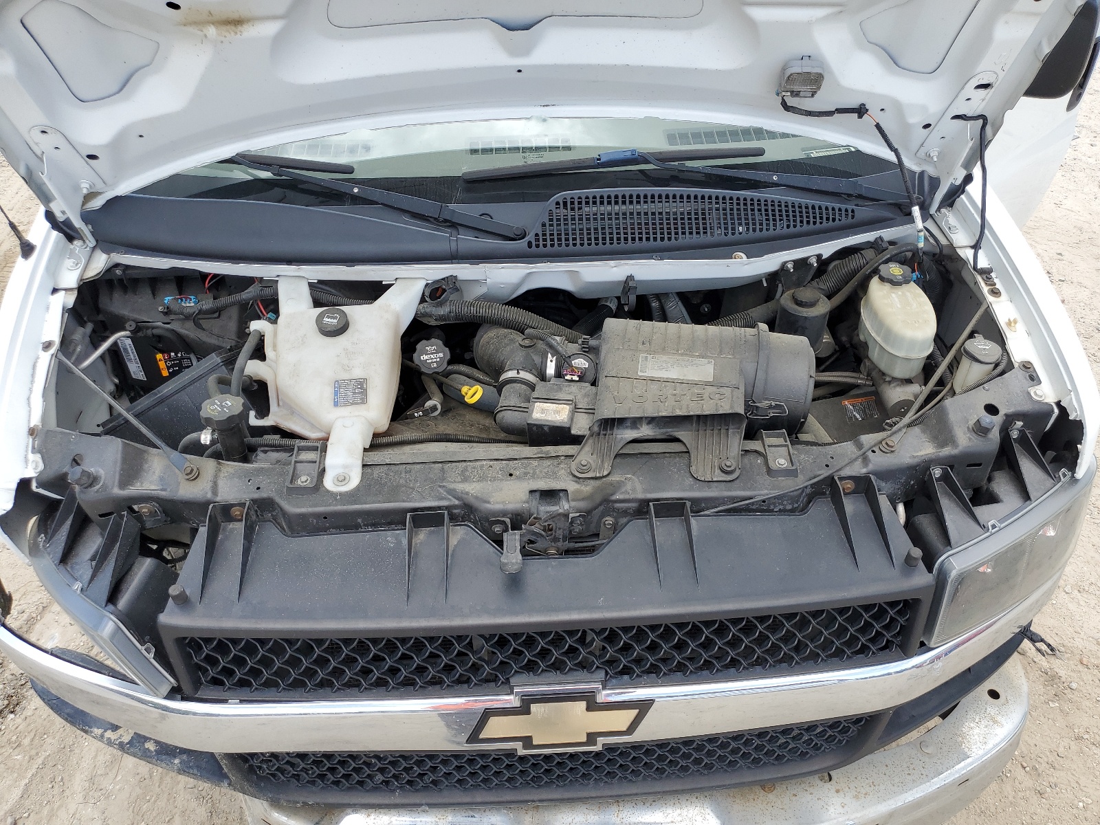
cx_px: 550
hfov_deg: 67.3
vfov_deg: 53.1
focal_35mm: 26
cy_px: 412
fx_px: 826
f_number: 1.5
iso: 50
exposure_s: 1/714
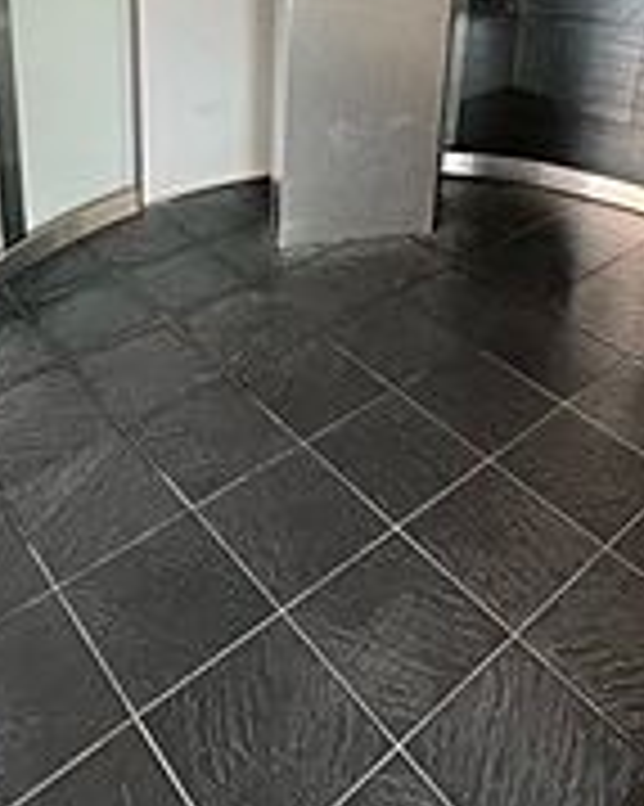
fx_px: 811
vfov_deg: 47.0
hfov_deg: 43.3
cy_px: 63
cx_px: 311
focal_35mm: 34
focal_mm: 1.57
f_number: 1.8
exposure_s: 1/99
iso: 160
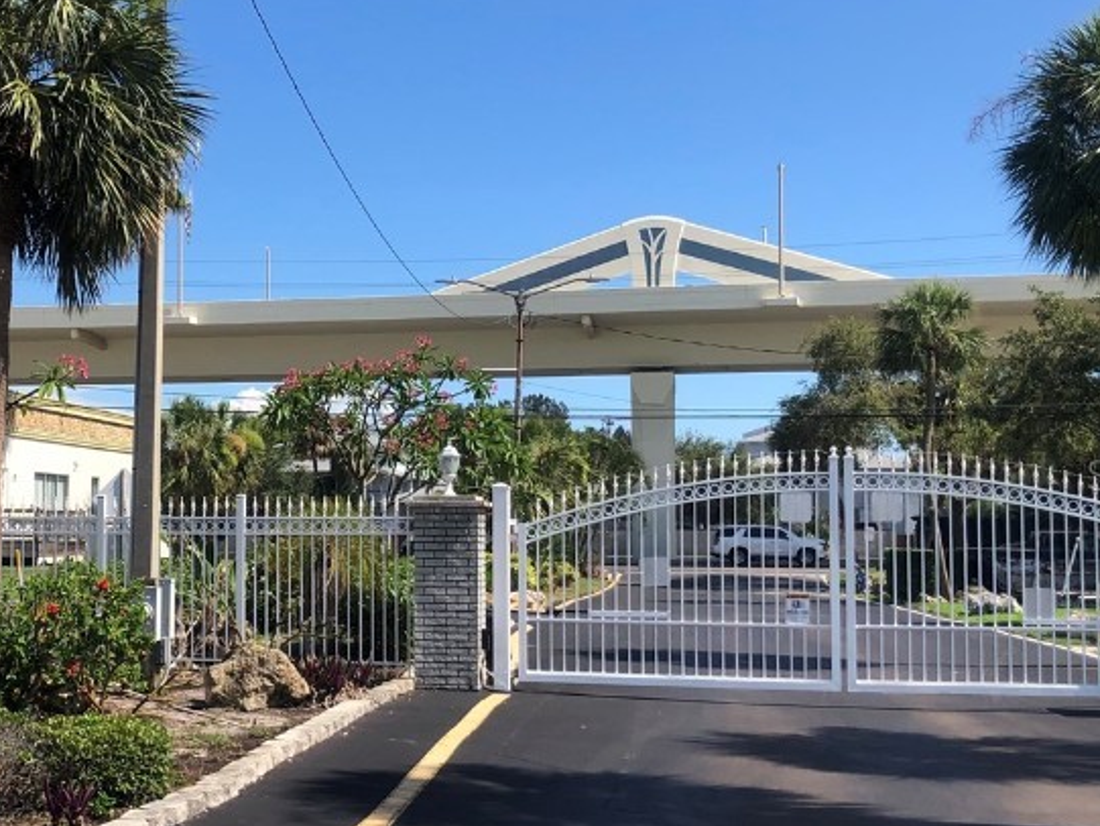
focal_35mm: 53
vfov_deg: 27.5
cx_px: 238
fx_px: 1685
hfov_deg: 35.1
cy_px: 474
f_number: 1.8
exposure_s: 1/1600
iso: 20
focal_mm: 3.99
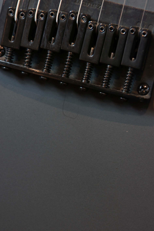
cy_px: 116
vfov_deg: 6.5
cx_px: 77
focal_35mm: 315
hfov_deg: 4.4
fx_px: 2026
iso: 100
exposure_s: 1/4
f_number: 6.3
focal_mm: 210
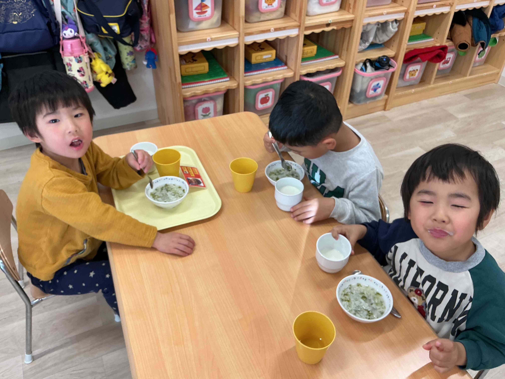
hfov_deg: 61.7
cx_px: 252
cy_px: 190
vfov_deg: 48.2
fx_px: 423
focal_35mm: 29
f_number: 1.8
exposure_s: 1/120
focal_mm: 3
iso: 64
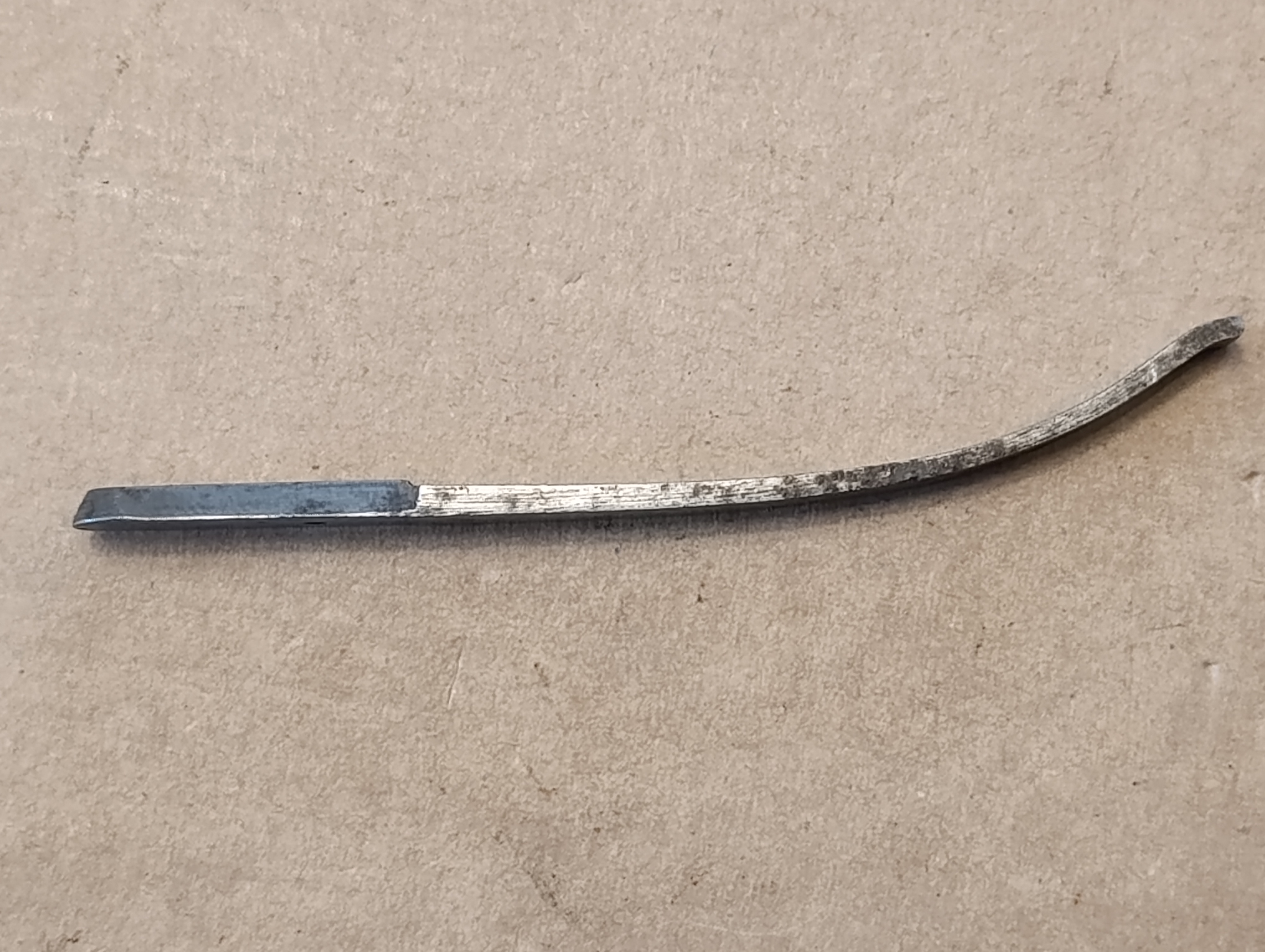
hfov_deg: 21.3
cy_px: 476
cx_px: 632
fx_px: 3367
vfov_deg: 16.1
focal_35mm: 92
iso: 1000
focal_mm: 6.14
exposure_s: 1/100
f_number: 1.6
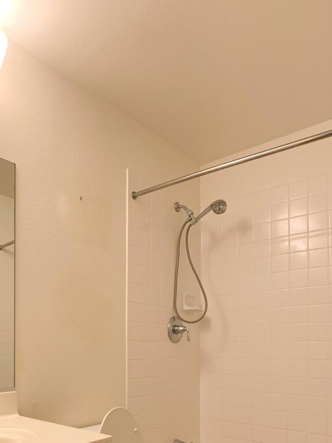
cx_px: 102
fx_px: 550
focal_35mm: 43
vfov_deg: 42.1
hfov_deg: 33.2
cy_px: 350
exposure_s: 1/60
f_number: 1.8
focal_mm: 4.25
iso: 64
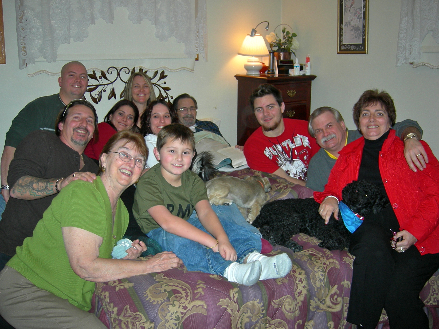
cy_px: 165
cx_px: 215
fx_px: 469
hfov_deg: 50.1
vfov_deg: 38.7
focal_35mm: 37
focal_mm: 7.5
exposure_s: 1/60.1
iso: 98
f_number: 2.7
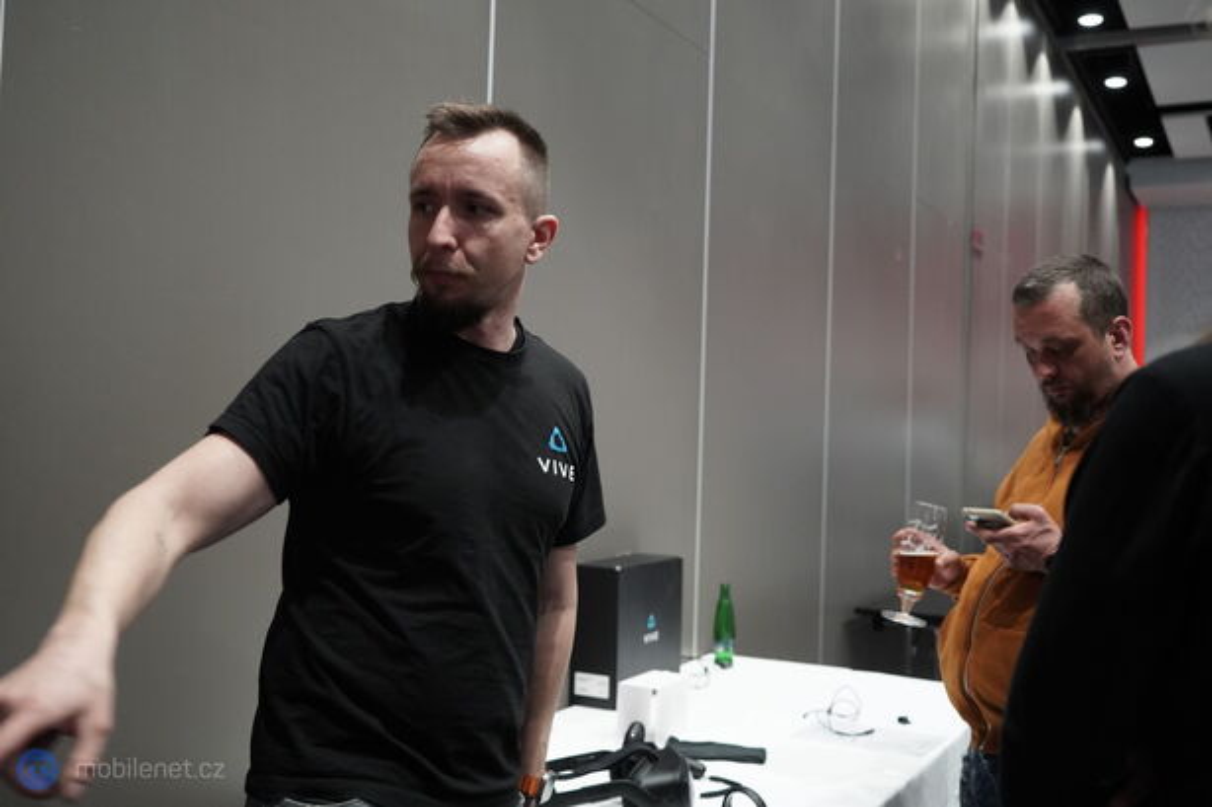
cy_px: 404
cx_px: 606
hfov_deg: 51.9
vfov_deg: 35.9
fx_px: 1245
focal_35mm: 37
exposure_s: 1/160
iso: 6400
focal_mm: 37
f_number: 4
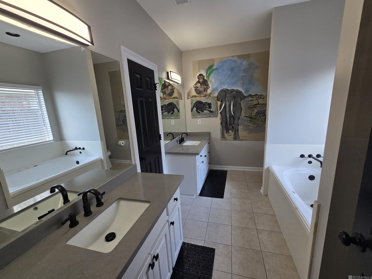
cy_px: 140
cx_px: 186
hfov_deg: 106.2
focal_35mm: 13
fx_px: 140
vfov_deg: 89.9
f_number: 2.2
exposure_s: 1/120
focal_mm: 2.2
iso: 64
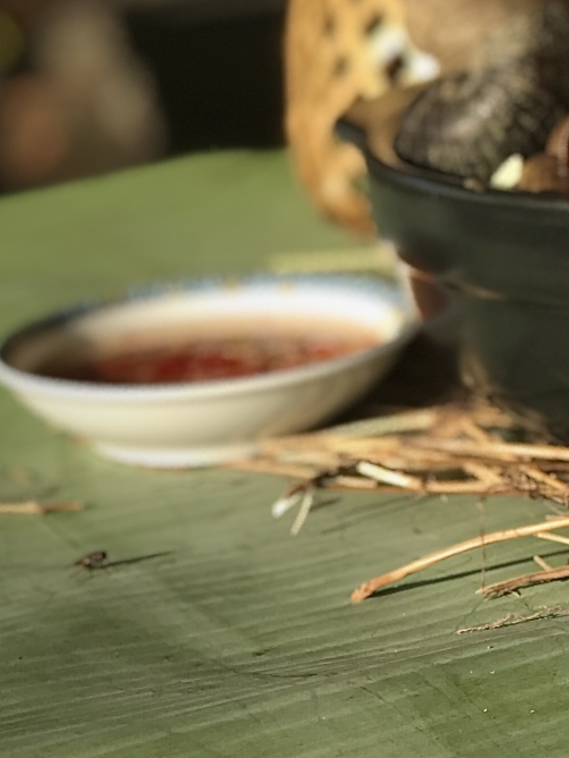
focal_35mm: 164
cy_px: 97
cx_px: 1029
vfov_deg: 12.0
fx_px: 3594
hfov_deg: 8.7
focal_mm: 6.6
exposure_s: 1/404
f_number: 2.8
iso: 20
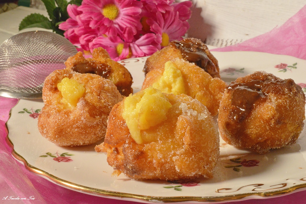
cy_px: 102
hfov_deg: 35.1
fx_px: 484
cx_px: 153
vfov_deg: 23.7
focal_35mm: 57
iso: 1600
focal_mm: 38
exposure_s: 1/10
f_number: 32
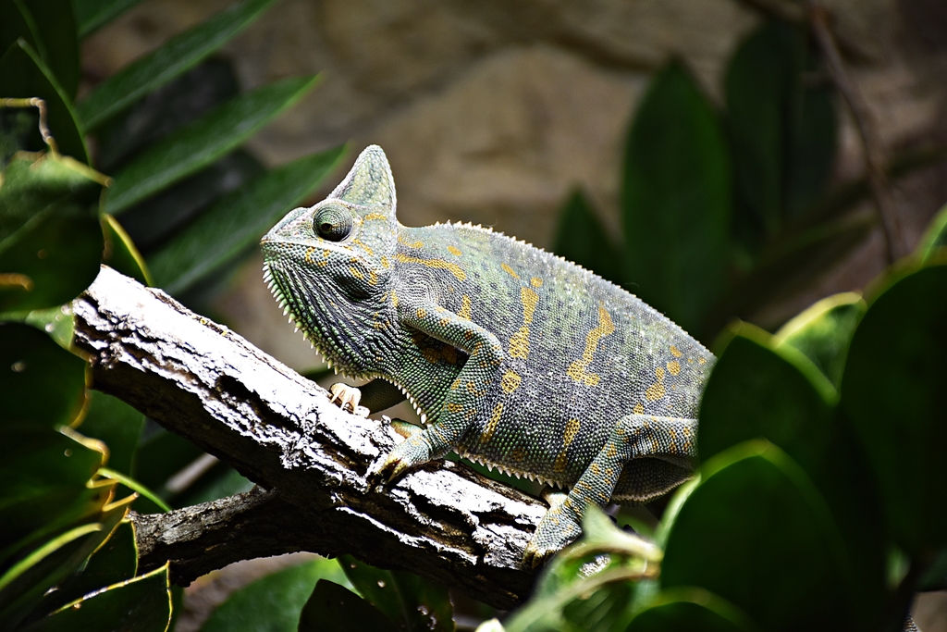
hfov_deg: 9.8
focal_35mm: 210
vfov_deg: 6.5
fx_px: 5525
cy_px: 316
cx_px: 474
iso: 400
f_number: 5.6
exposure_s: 1/320
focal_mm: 140
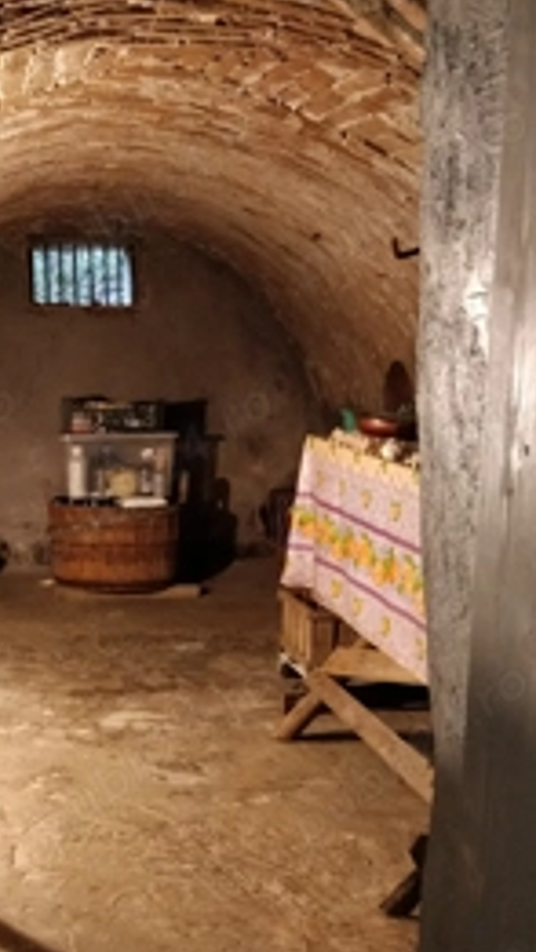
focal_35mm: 40
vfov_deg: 50.3
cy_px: 536
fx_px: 1010
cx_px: 26
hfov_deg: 28.3
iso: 1250
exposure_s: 1/25
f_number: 1.7
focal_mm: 4.1
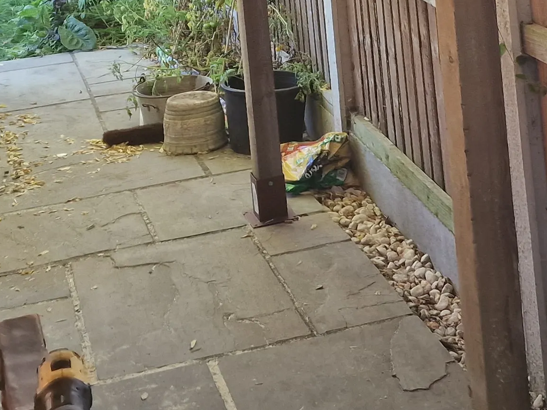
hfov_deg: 24.2
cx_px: 387
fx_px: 1264
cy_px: -173
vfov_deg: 17.0
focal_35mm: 80
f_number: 1.8
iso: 160
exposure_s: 1/180
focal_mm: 6.4
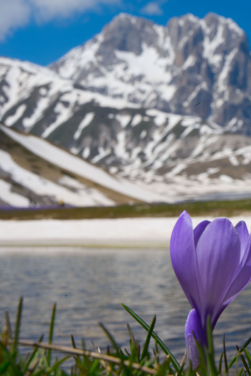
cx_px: 270
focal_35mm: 105
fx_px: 1098
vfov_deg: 19.5
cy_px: 187
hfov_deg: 12.8
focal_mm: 63
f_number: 25
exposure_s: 1/80
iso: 100
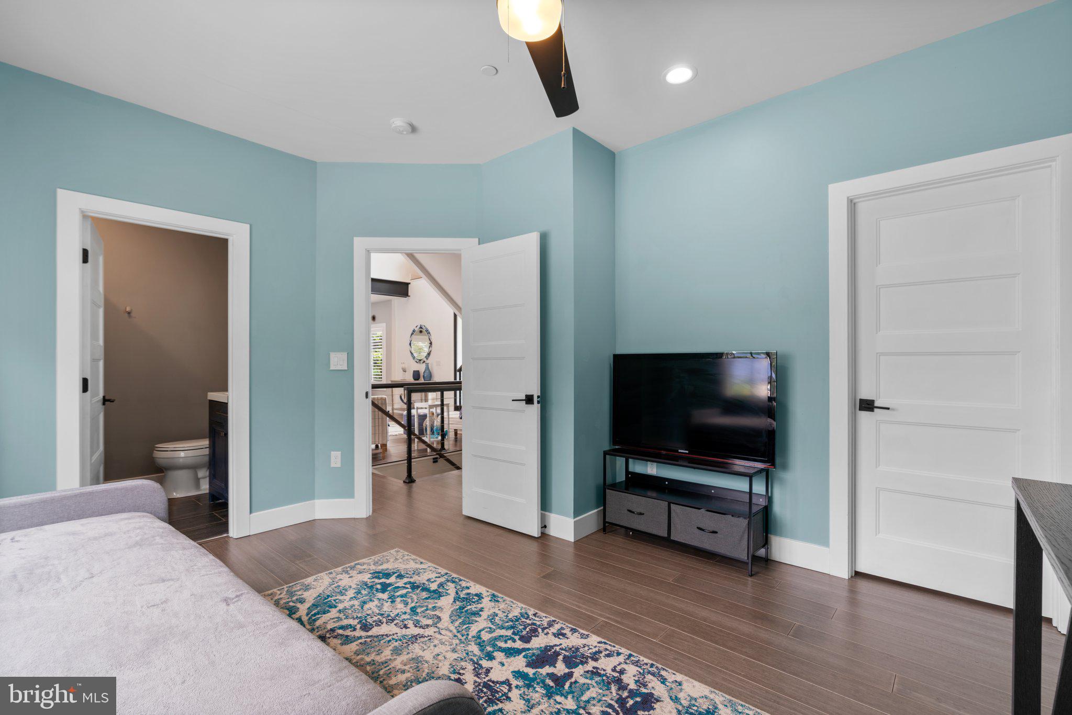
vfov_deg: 73.8
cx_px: 536
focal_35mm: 16
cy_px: 358
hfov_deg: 96.7
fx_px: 476
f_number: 8
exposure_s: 1
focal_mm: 16
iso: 100
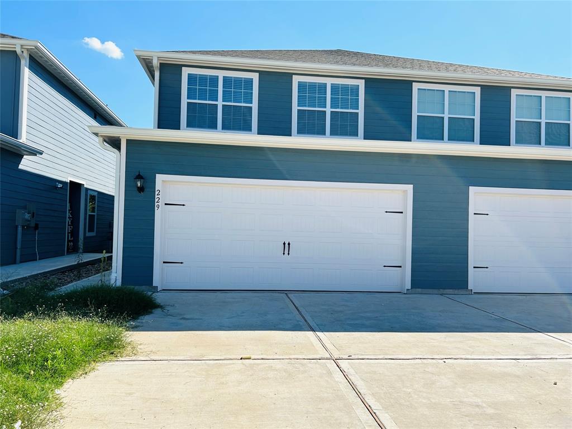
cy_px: 214
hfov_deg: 67.3
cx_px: 286
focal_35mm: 26
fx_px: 430
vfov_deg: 53.1
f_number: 1.5
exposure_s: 1/4274
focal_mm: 5.7
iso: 50
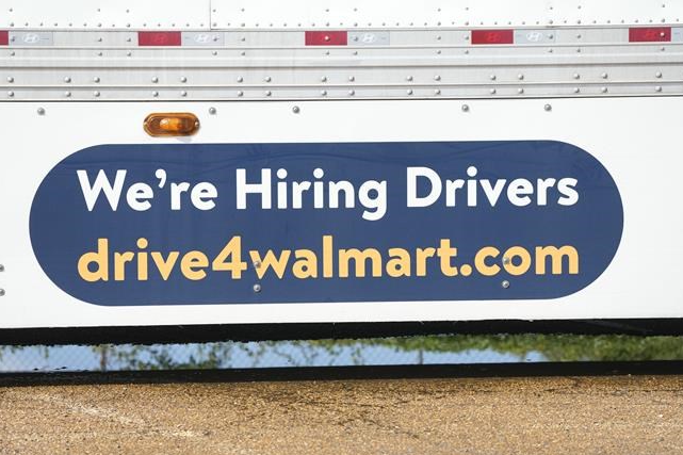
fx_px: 2598
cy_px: 230
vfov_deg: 10.0
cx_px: 344
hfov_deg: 15.0
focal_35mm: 137
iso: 800
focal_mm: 135
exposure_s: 1/2000
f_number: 5.6
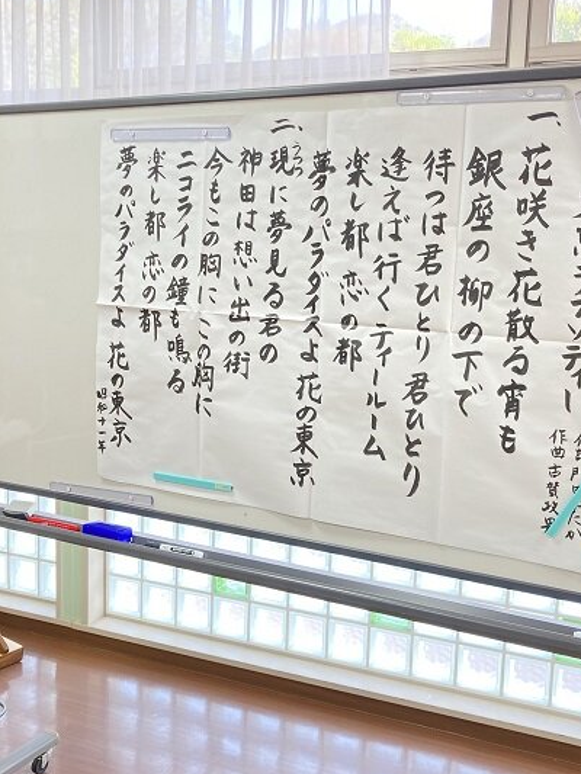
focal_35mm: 35
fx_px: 783
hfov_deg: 40.4
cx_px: 362
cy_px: 375
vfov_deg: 52.6
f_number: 1.8
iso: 64
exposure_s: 1/60
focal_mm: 3.99
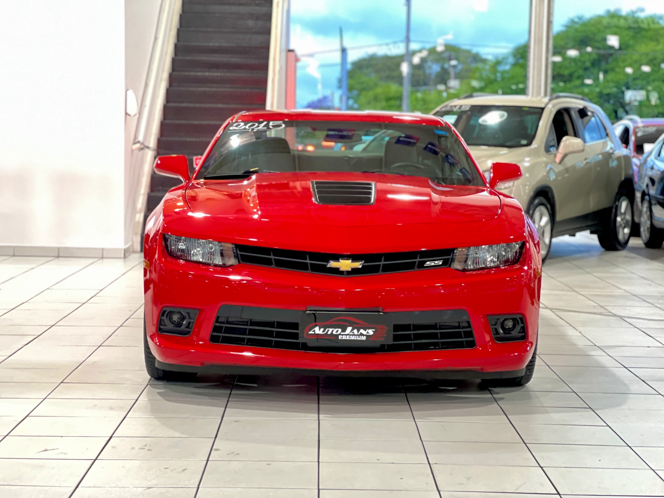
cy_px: 249
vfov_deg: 19.1
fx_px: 1477
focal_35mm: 77
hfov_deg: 25.3
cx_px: 332
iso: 640
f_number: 2.8
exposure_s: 1/15
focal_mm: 9
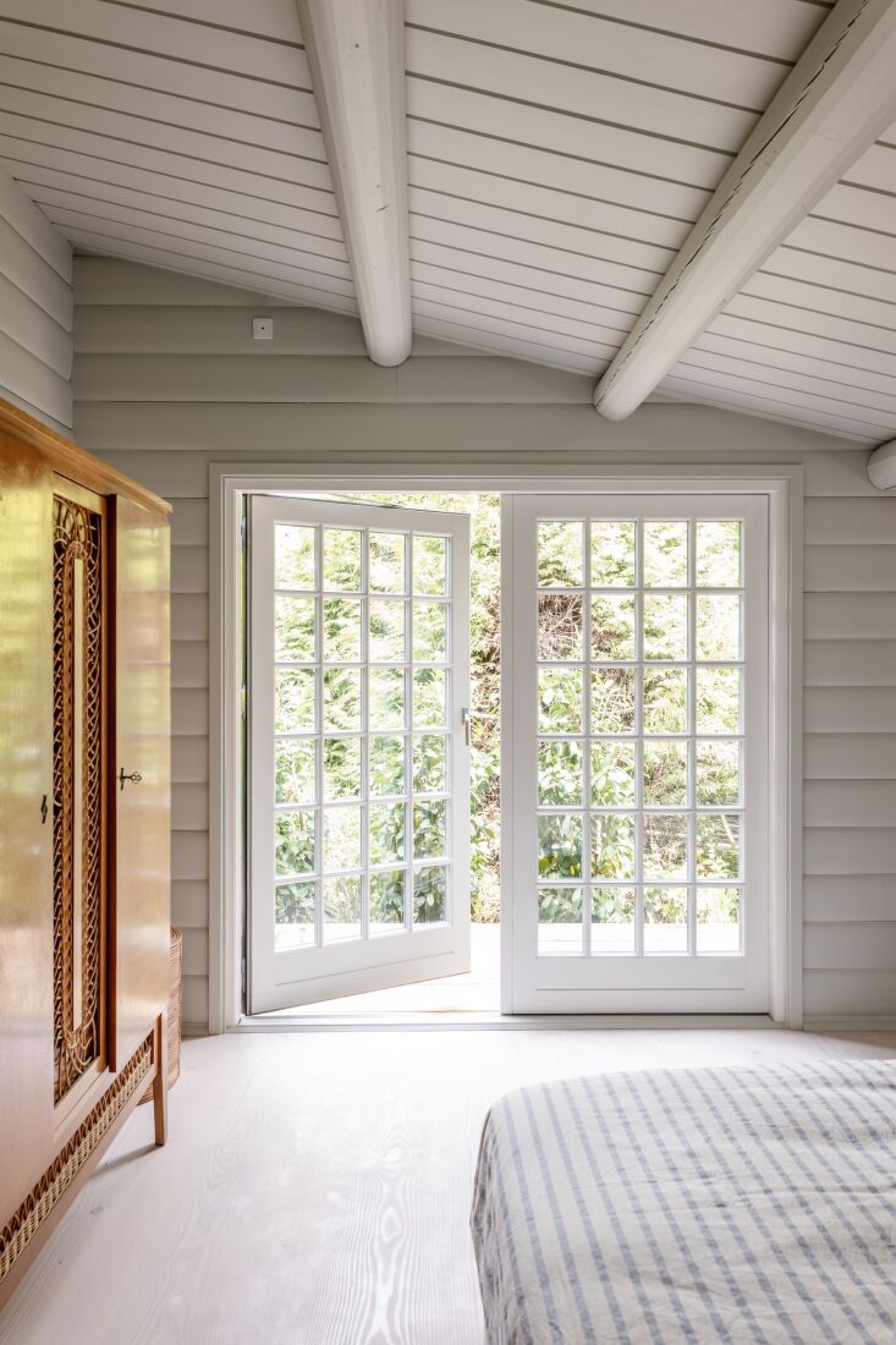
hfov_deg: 53.1
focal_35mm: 24
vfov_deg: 73.8
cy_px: 672
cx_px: 448
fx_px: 896
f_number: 8
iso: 400
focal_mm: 24
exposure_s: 1/15
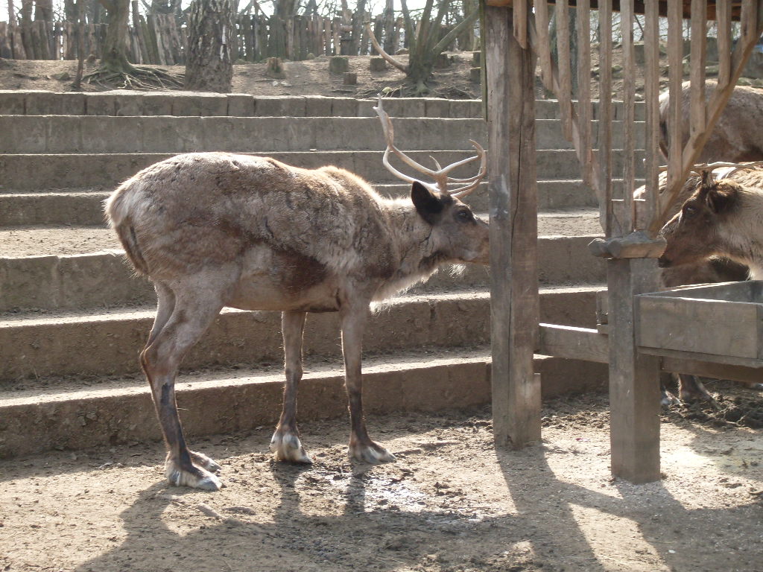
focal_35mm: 92
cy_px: 286
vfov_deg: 16.1
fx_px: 2028
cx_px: 382
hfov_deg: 21.3
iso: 100
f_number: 4.4
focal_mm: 15.3
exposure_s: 1/125
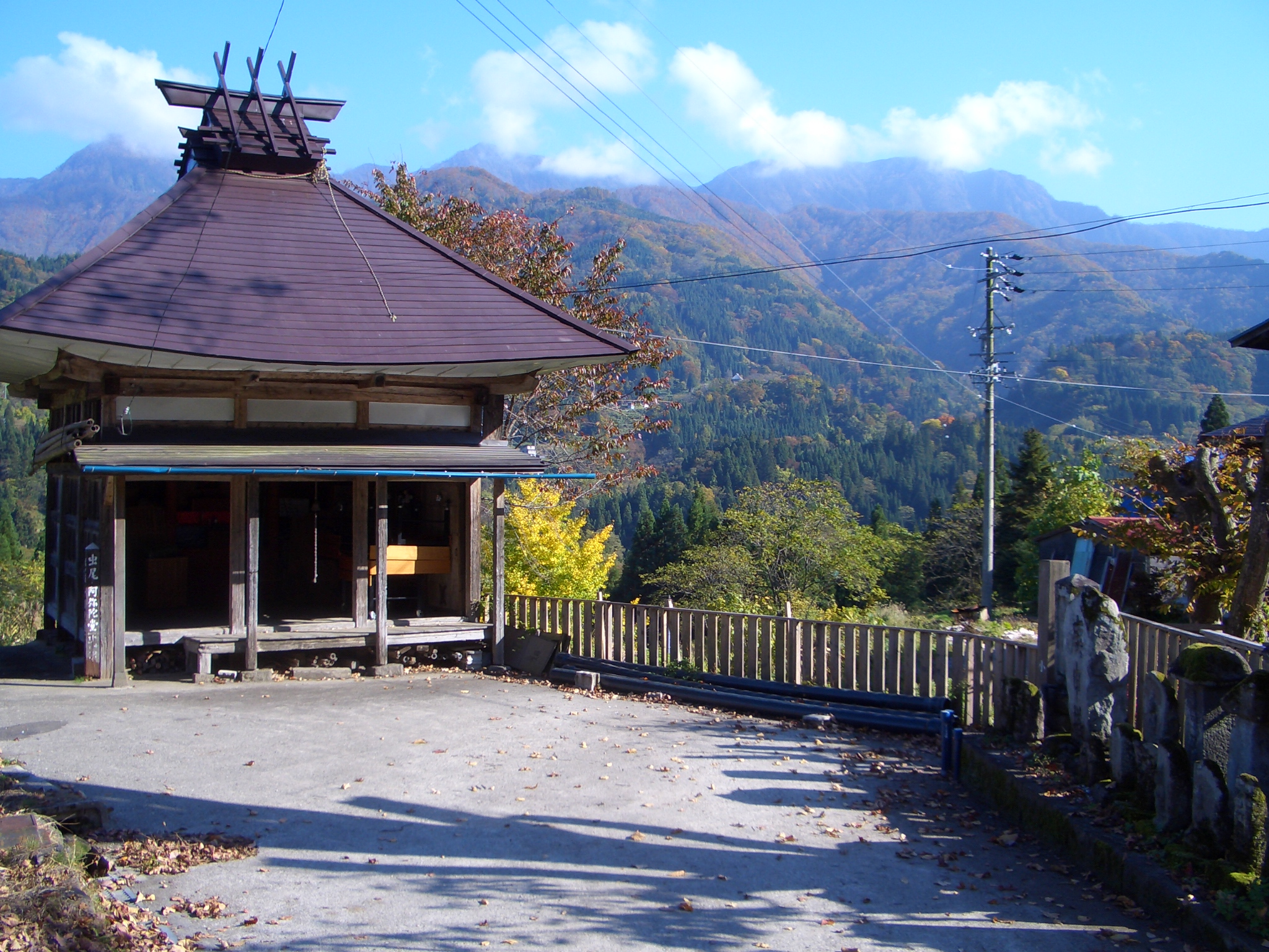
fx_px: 1283
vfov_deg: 40.7
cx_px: 634
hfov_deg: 52.6
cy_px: 476
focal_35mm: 35
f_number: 4.3
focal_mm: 5.8
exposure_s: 1/200
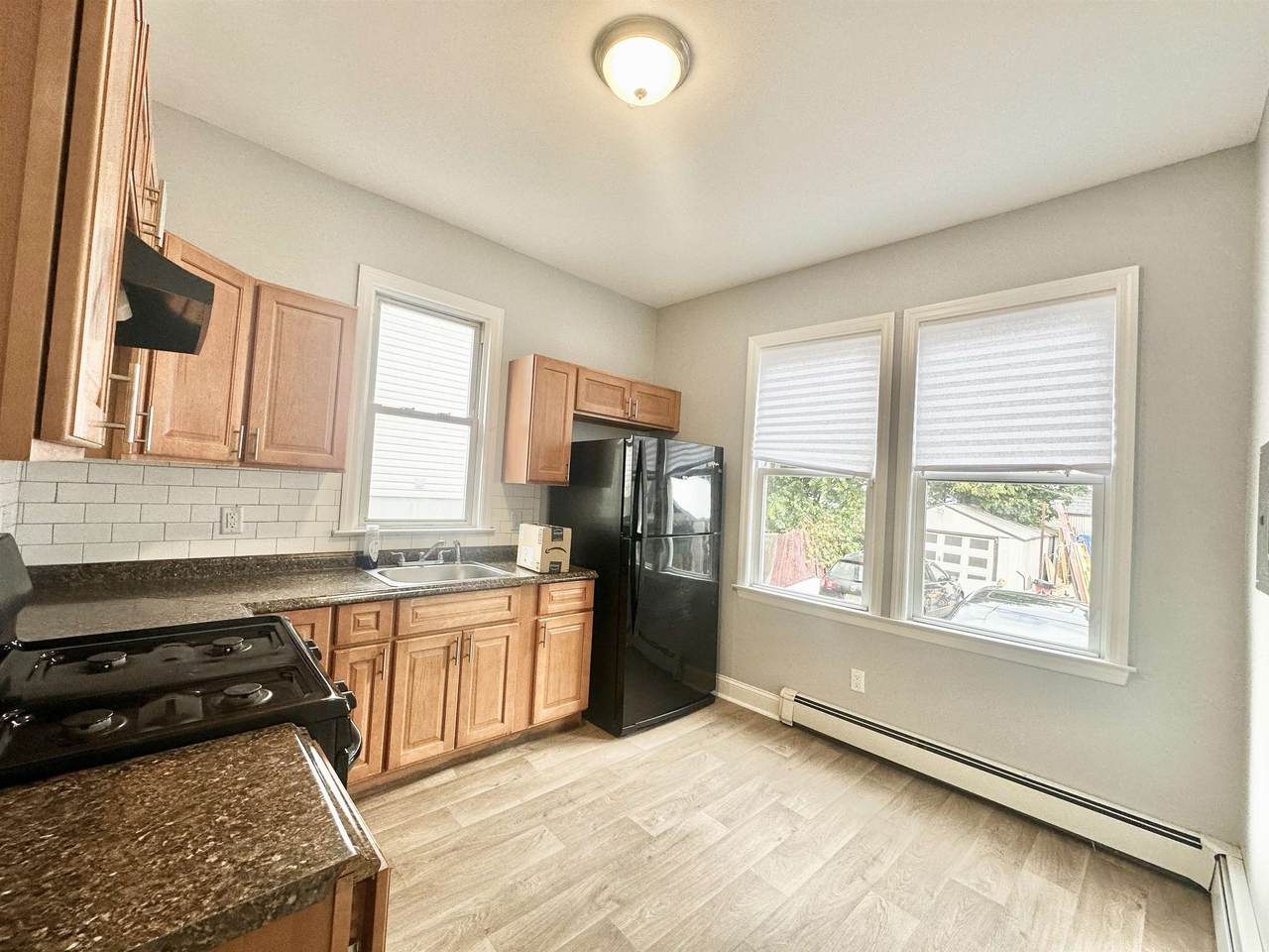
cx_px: 634
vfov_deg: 85.7
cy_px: 476
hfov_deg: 102.1
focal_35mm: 14
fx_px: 513
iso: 100
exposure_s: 1/120
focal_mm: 2.22
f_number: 2.2
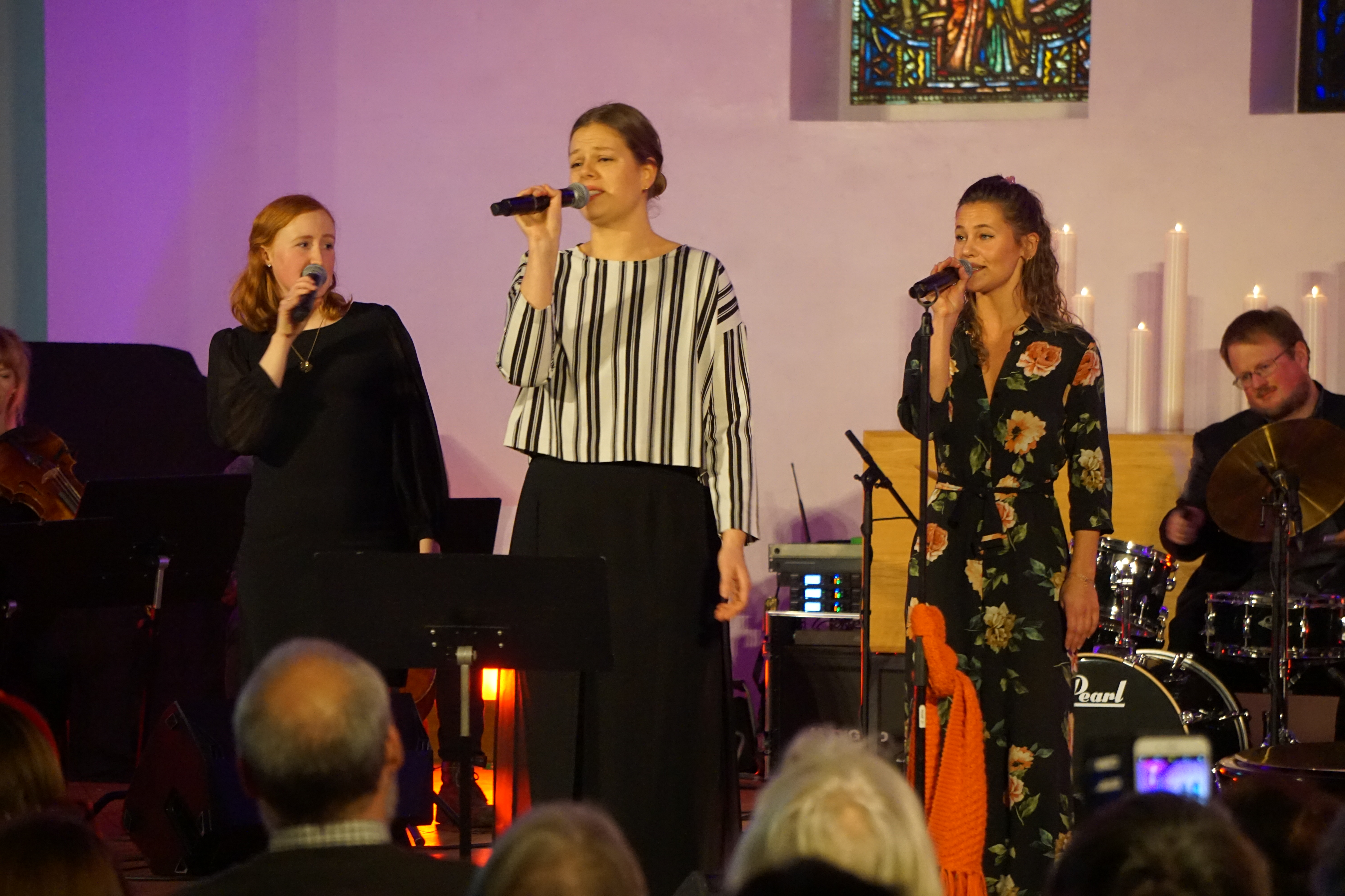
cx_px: 672
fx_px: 6388
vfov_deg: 8.0
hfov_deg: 12.0
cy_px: 448
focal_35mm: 171
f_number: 5.6
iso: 3200
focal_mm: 114
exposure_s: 1/50
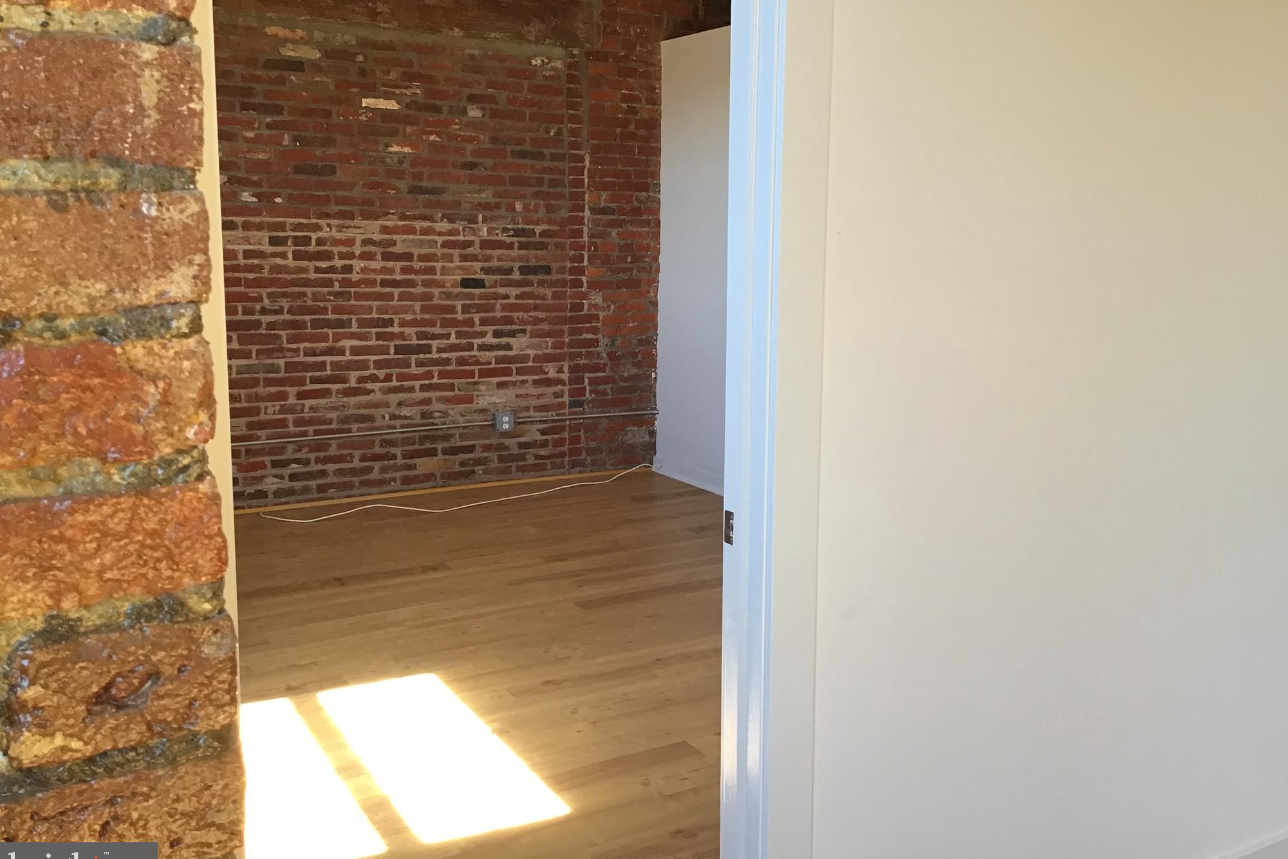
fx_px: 1181
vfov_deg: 39.9
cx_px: 656
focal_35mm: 33
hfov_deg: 57.2
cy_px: 401
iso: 40
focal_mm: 3.3
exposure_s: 1/33
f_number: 2.4
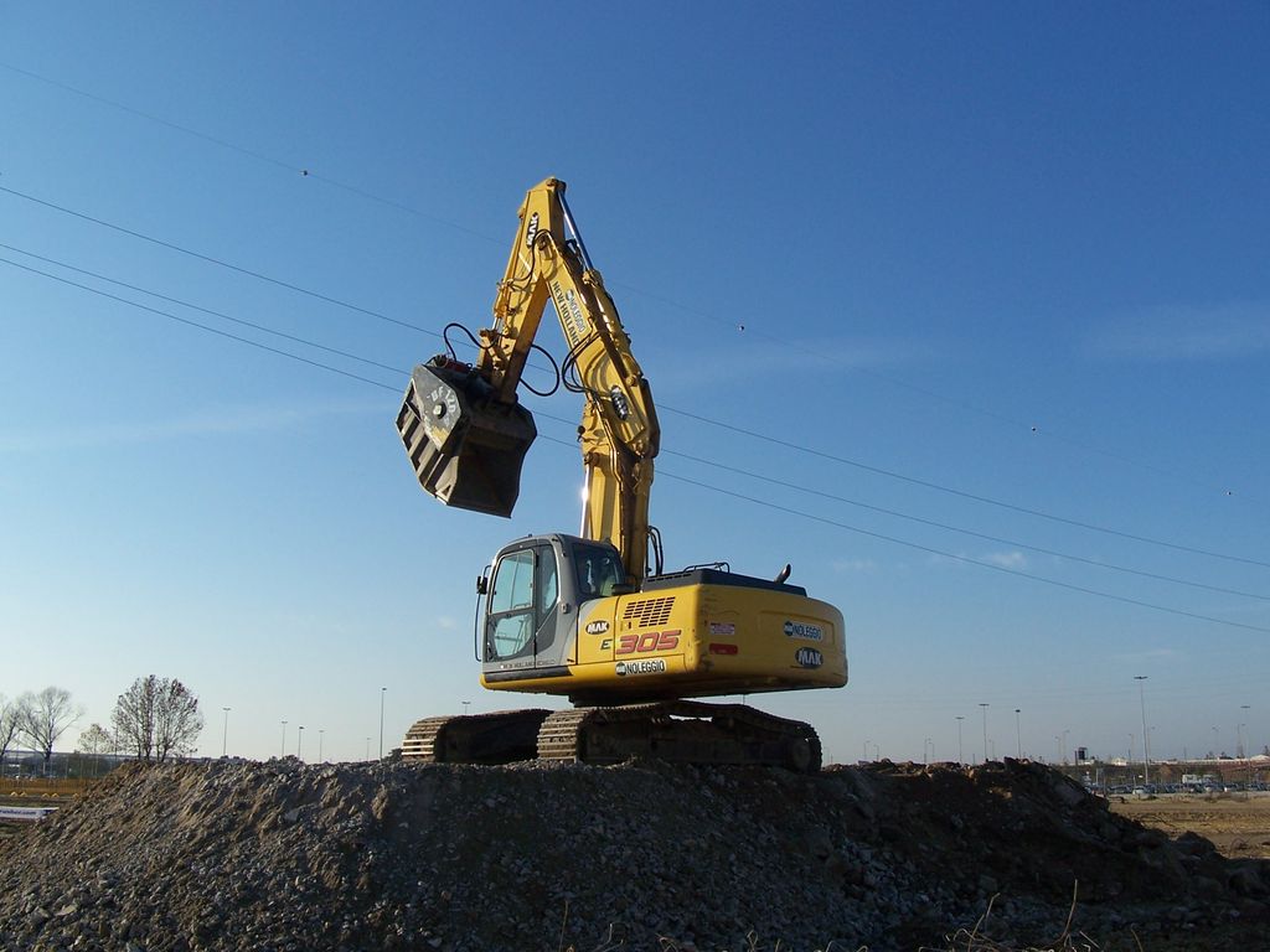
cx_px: 635
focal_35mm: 35
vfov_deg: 40.7
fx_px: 1284
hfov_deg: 52.6
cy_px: 476
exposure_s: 1/1000
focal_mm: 6
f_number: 4
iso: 80
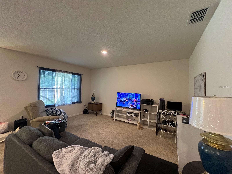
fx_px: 87
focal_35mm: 13
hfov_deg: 106.2
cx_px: 116
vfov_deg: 89.9
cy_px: 87
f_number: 1.8
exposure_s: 1/60
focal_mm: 1.57
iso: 250
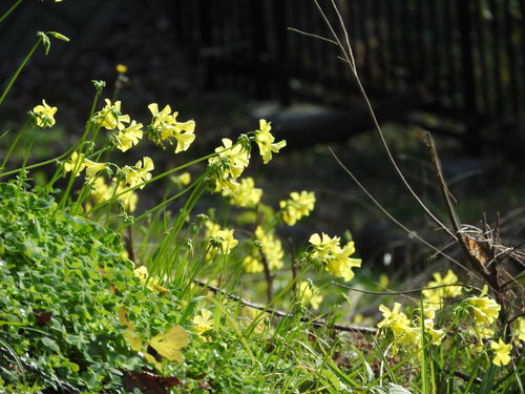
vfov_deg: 2.7
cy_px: 197
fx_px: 8342
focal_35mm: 550
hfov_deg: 3.6
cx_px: 262
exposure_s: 1/250
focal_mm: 98.5
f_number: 5.6
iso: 110
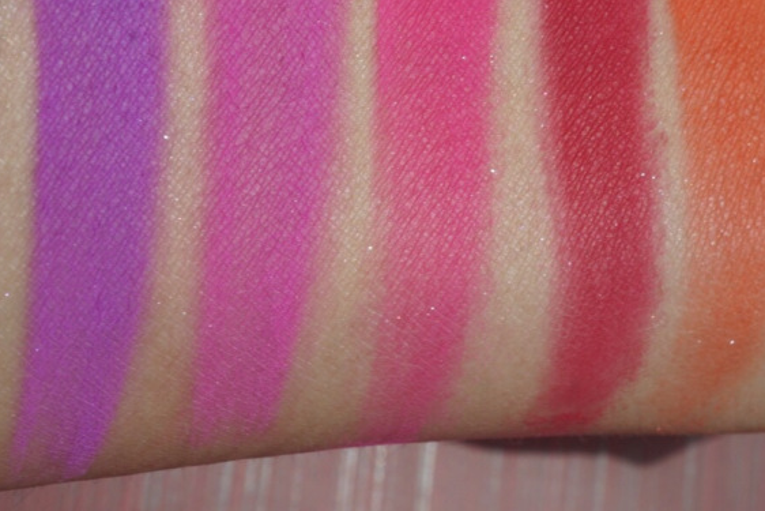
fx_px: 1743
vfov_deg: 16.6
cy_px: 116
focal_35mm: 82
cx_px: 355
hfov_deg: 24.8
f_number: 13
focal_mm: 30
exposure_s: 1/60
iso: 100
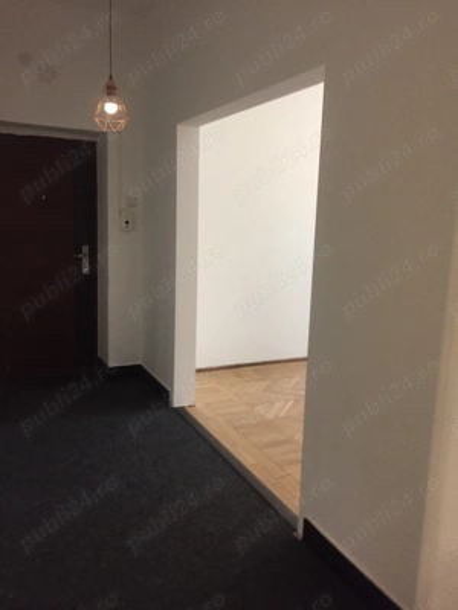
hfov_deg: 48.2
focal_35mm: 29
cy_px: 305
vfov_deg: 61.7
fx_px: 512
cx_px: 229
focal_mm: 4.15
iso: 250
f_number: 2.2
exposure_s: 1/25
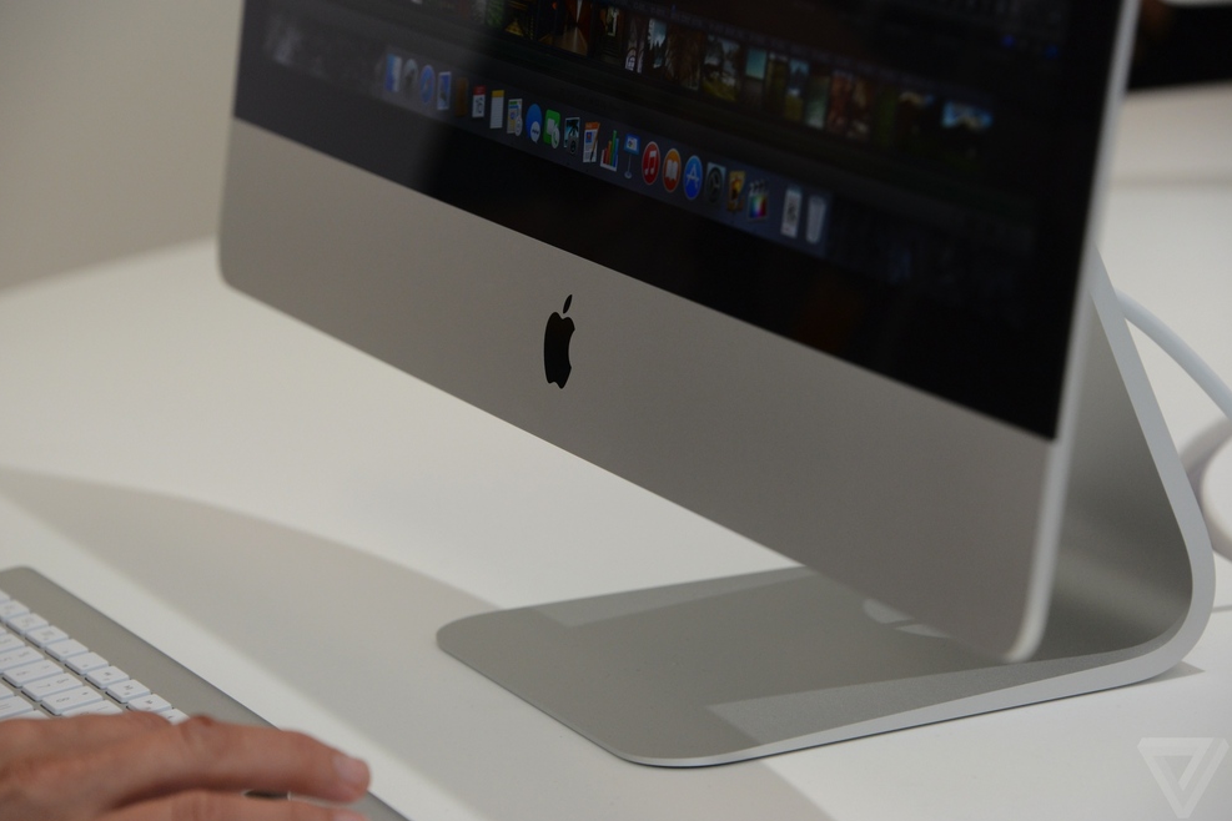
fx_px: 6365
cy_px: 404
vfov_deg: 7.4
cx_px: 615
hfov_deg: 11.1
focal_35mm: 186
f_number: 8
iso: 2000
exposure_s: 1/250
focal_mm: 180
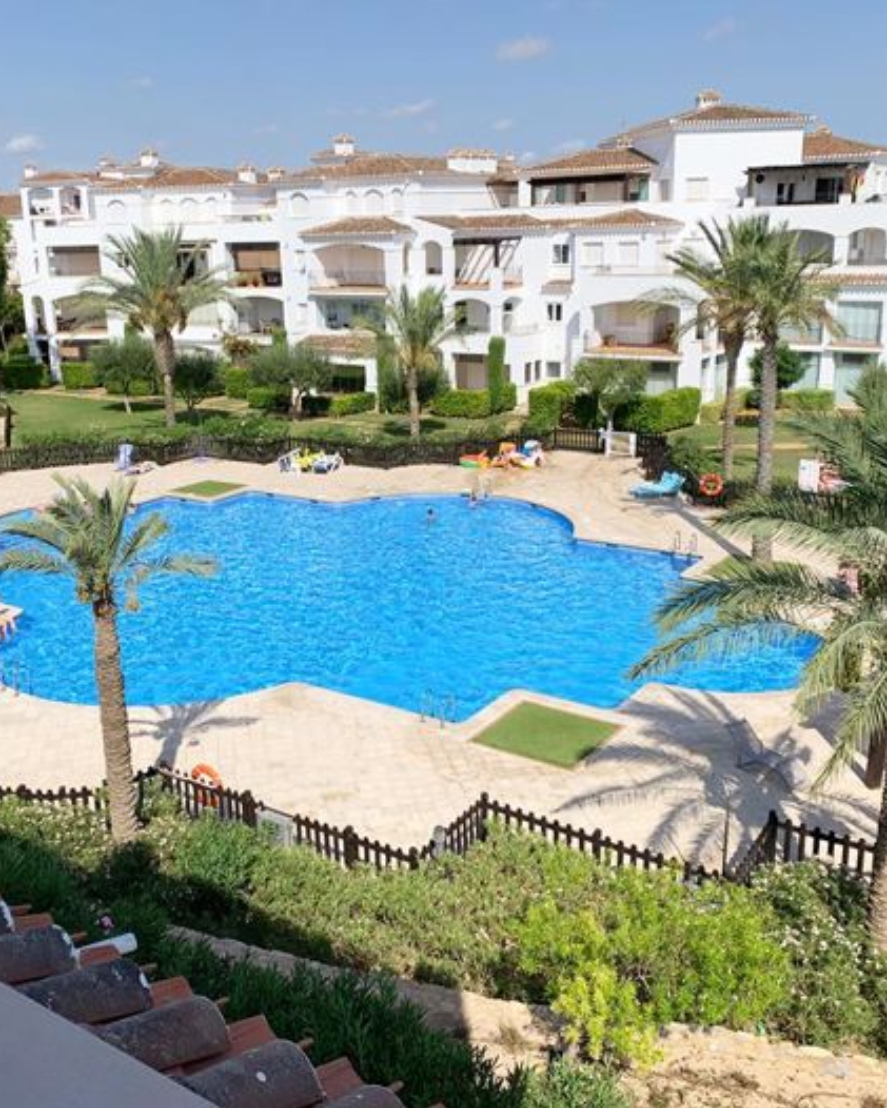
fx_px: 1115
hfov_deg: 43.2
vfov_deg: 52.8
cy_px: 554
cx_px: 361
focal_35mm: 34
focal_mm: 4.25
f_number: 1.8
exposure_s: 1/3937
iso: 25
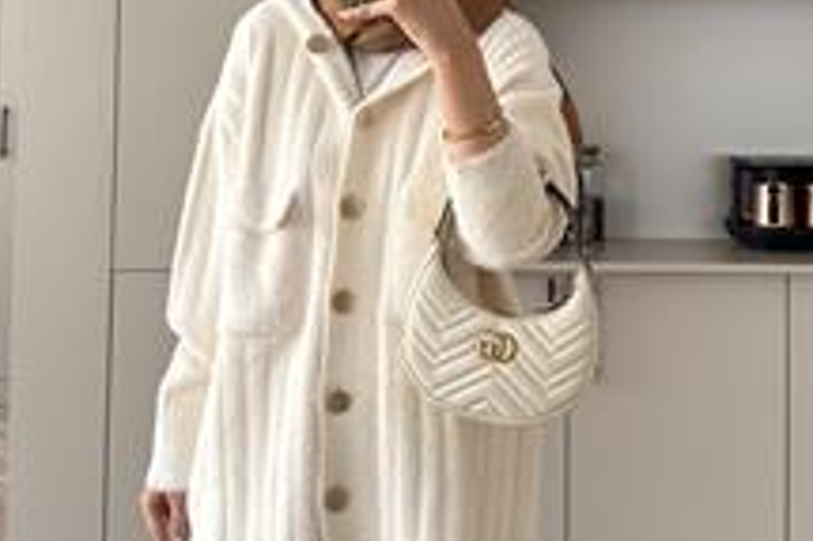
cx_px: 439
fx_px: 1083
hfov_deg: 41.1
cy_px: 199
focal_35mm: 48
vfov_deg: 27.9
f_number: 1.78
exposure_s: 1/121
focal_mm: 6.76
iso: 160
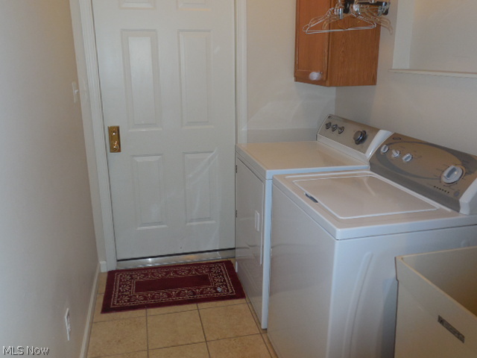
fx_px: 413
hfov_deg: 60.0
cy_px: 179
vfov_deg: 46.8
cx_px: 238
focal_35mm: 30
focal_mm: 5.3
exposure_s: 1/25
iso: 200
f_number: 3.8
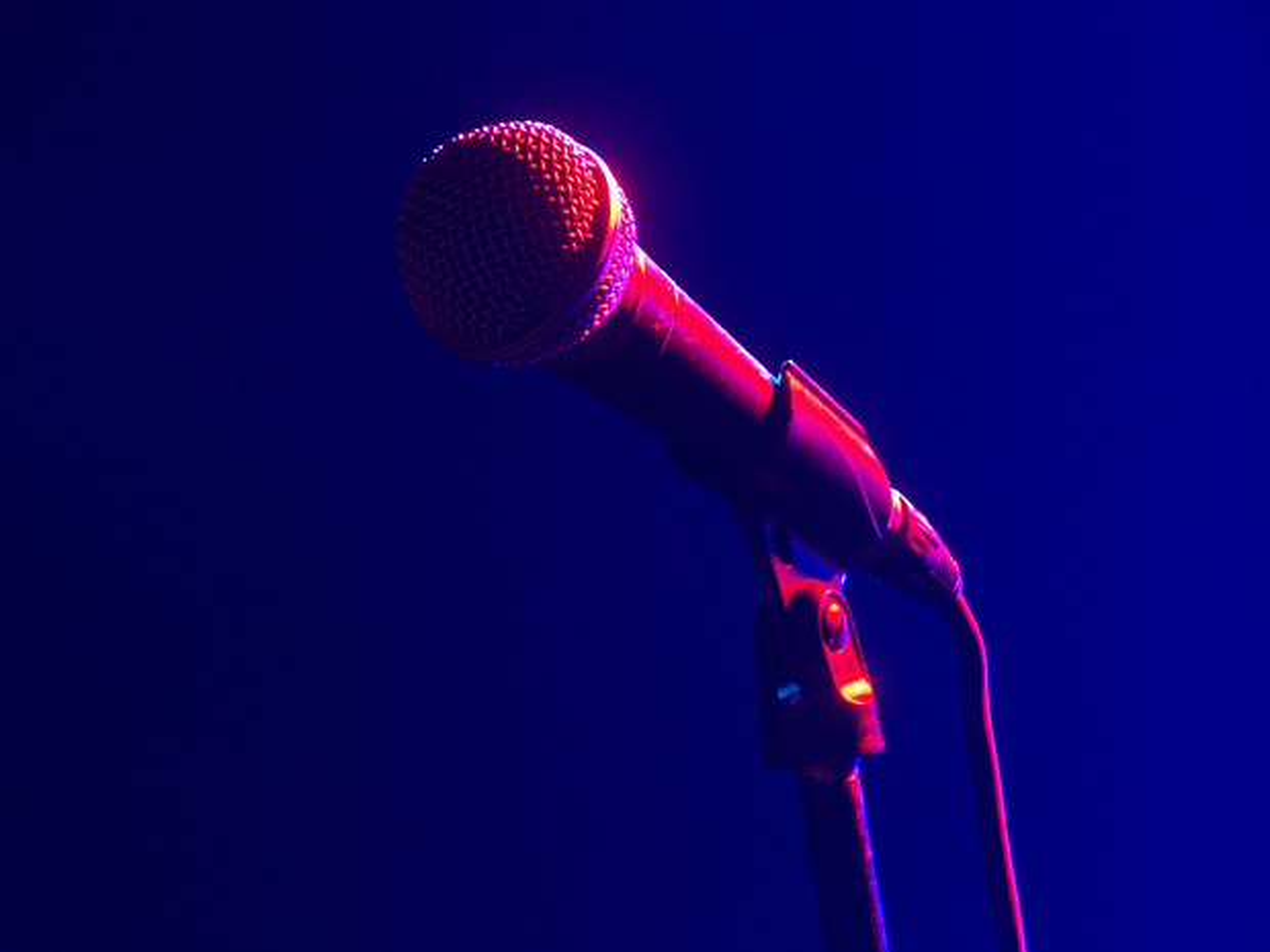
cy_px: 476
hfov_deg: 15.4
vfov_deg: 11.6
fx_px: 4696
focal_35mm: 128
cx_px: 635
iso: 100
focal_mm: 21.2
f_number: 3.2
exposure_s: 3.2
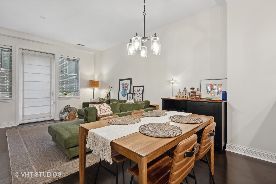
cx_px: 138
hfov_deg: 95.0
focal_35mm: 16
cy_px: 92
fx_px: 126
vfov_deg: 72.1
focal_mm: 16.5
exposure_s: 1/4
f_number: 9.5
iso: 200
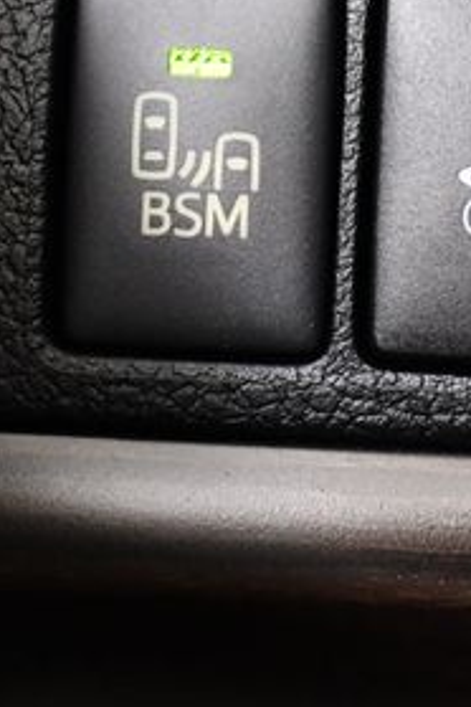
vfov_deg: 14.8
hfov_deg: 9.9
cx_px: 479
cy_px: 200
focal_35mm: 138
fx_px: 2708
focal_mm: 30
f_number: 4.2
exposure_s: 1/60
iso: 3600
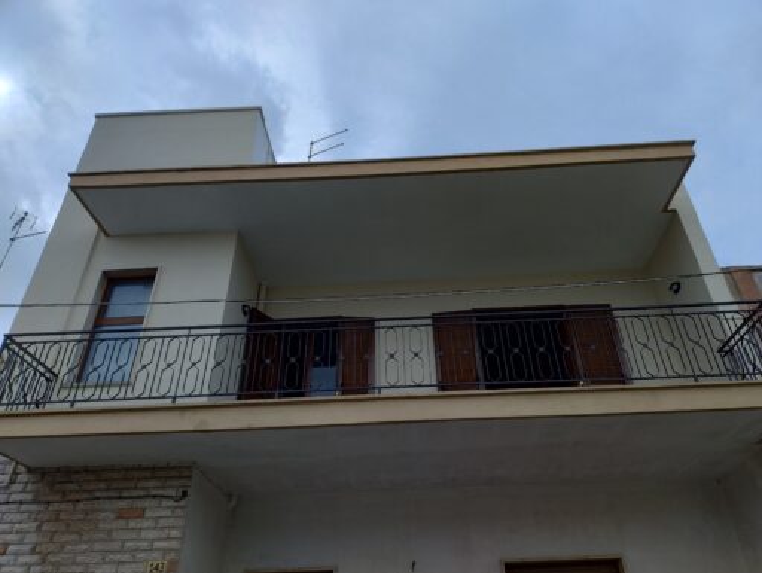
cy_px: 286
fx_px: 551
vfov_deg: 55.0
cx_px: 381
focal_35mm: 25
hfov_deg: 69.3
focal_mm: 4.71
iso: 100
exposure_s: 1/1057
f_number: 1.7
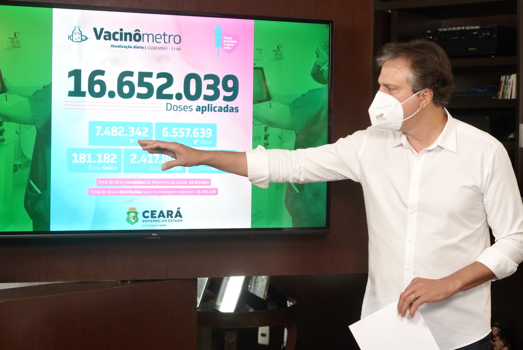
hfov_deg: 27.3
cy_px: 175
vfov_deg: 18.5
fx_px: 1076
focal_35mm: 74
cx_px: 262
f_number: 6.3
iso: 5000
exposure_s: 1/125
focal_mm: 74
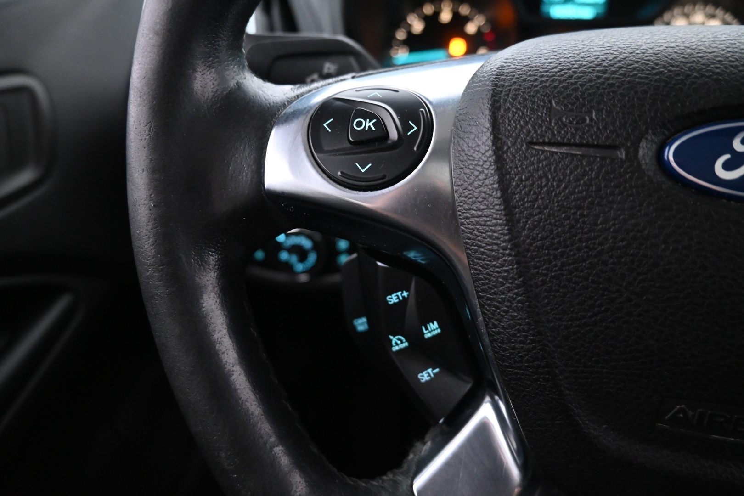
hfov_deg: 73.7
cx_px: 372
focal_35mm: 24
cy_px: 248
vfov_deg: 53.1
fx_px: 496
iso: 2800
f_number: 3.5
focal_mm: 16
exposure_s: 1/25
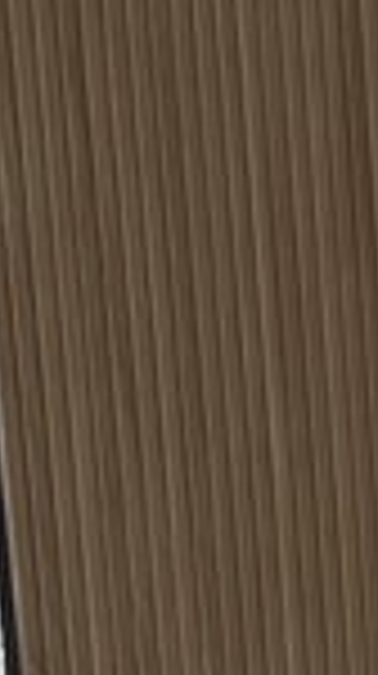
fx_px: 3200
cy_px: 1652
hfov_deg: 6.7
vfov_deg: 10.3
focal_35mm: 179
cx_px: 342
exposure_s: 1/120
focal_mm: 6.76
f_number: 1.78
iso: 80
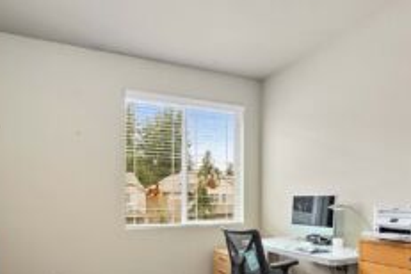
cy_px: 209
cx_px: 199
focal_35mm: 26
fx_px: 297
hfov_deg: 69.4
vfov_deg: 47.5
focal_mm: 15
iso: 1000
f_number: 7.1
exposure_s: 1/15
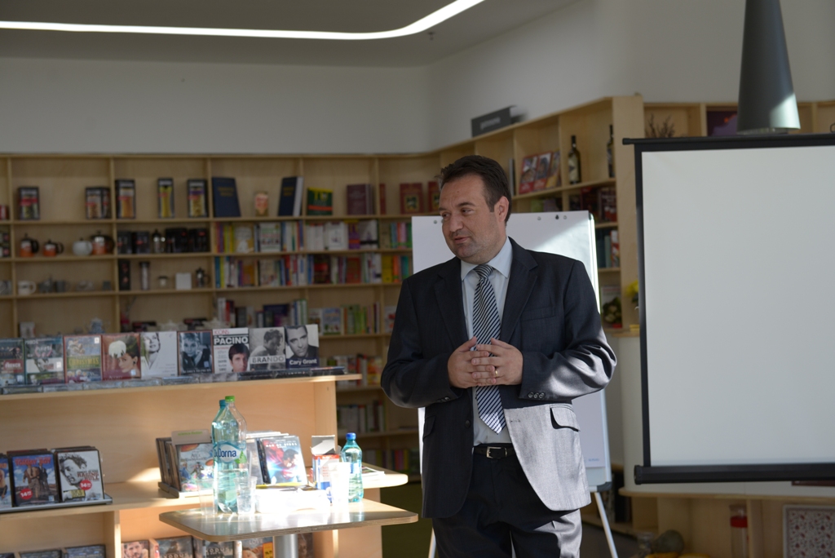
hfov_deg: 32.4
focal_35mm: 62
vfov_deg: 21.9
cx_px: 418
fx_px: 1439
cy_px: 279
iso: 250
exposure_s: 1/320
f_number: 4.5
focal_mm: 62
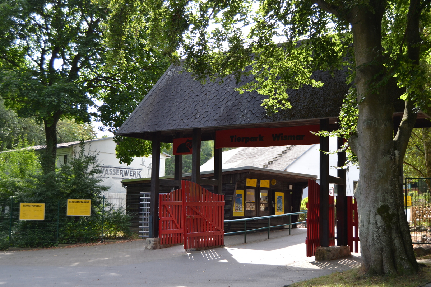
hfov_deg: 42.3
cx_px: 216
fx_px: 557
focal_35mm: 46
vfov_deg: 28.9
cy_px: 144
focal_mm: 31
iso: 125
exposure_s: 1/125
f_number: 5.6
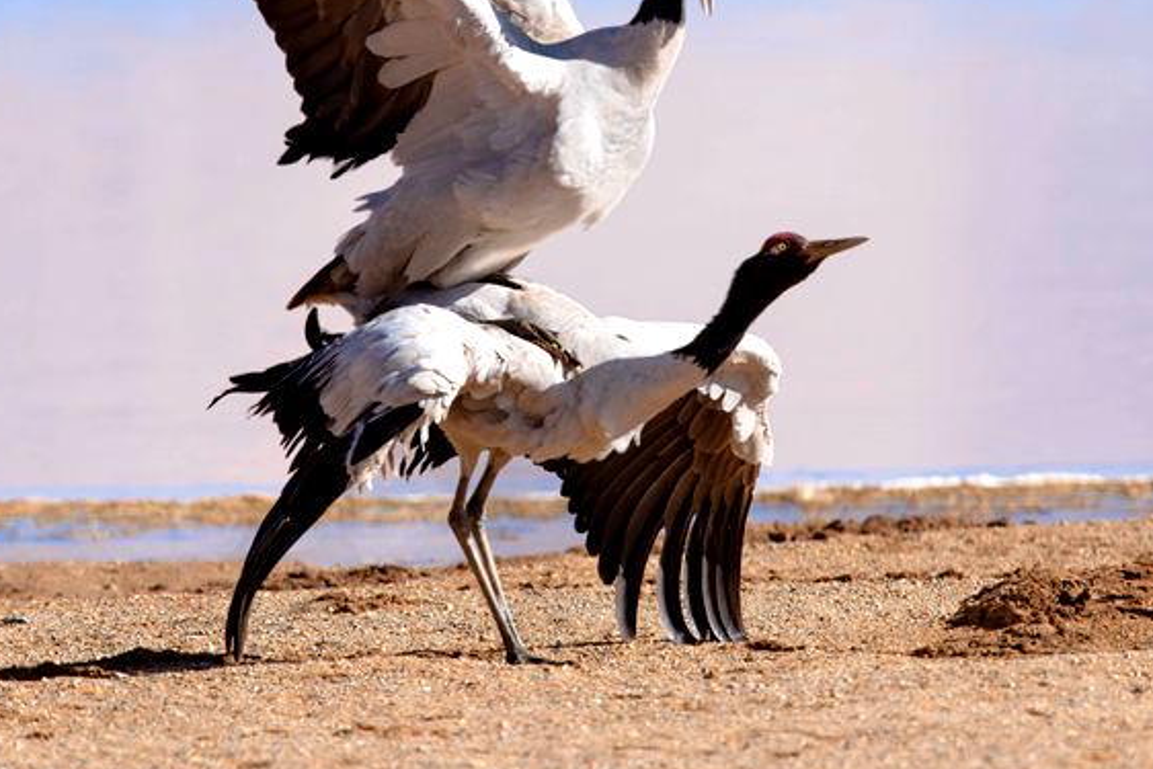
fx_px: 47859
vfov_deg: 0.9
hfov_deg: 1.4
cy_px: 163
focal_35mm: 1494
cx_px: 603
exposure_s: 1/500
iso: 200
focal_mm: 840
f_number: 8
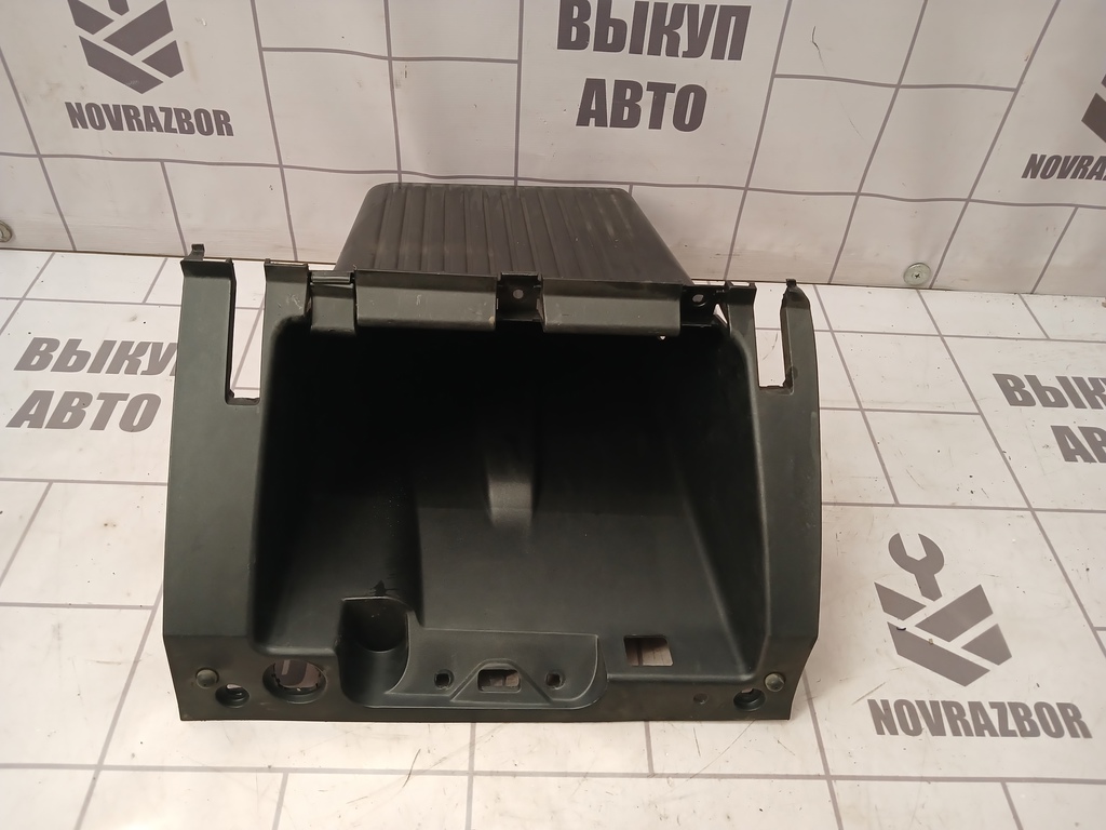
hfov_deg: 65.3
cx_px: 553
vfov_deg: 51.4
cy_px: 415
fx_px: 863
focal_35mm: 27
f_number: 1.8
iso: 250
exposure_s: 1/50
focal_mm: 4
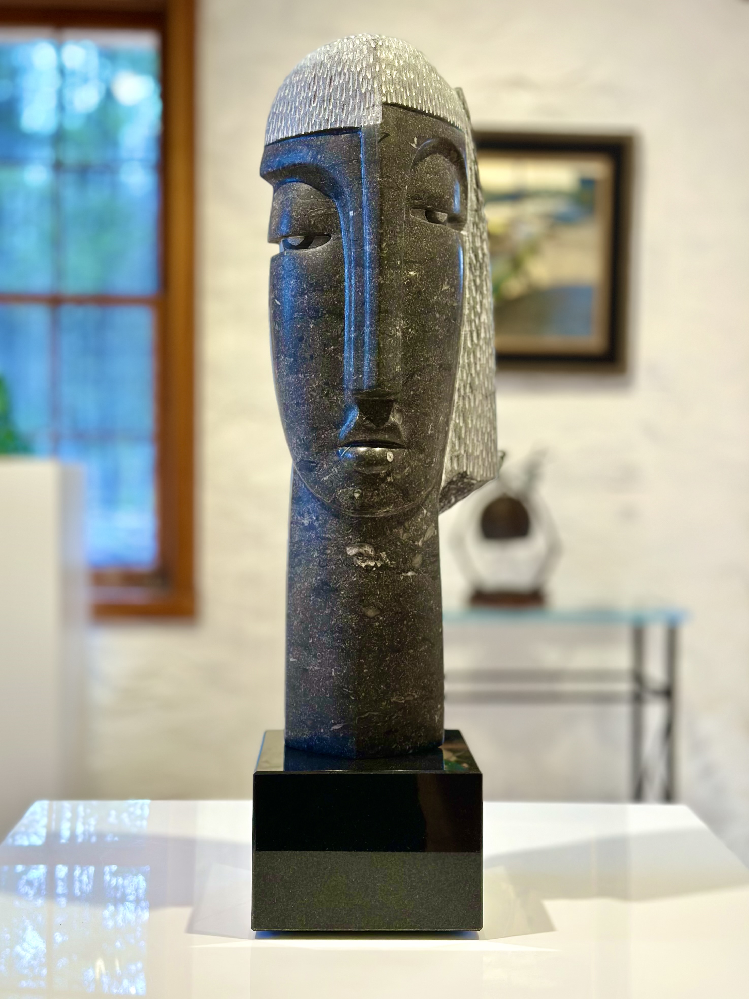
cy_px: 500
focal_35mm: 48
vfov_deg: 39.7
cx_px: 374
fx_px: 1385
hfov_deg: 30.3
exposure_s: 1/318
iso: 80
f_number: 1.78
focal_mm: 6.86
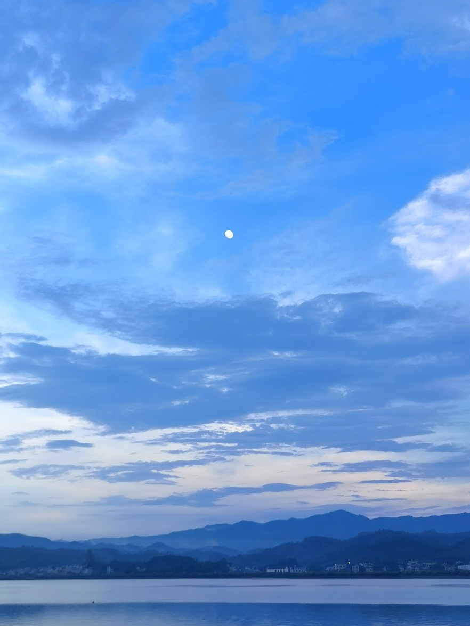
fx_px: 887
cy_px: 317
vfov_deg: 38.9
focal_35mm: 49
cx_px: 231
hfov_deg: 29.7
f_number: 1.6
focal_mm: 5.56
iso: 50
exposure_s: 1/706
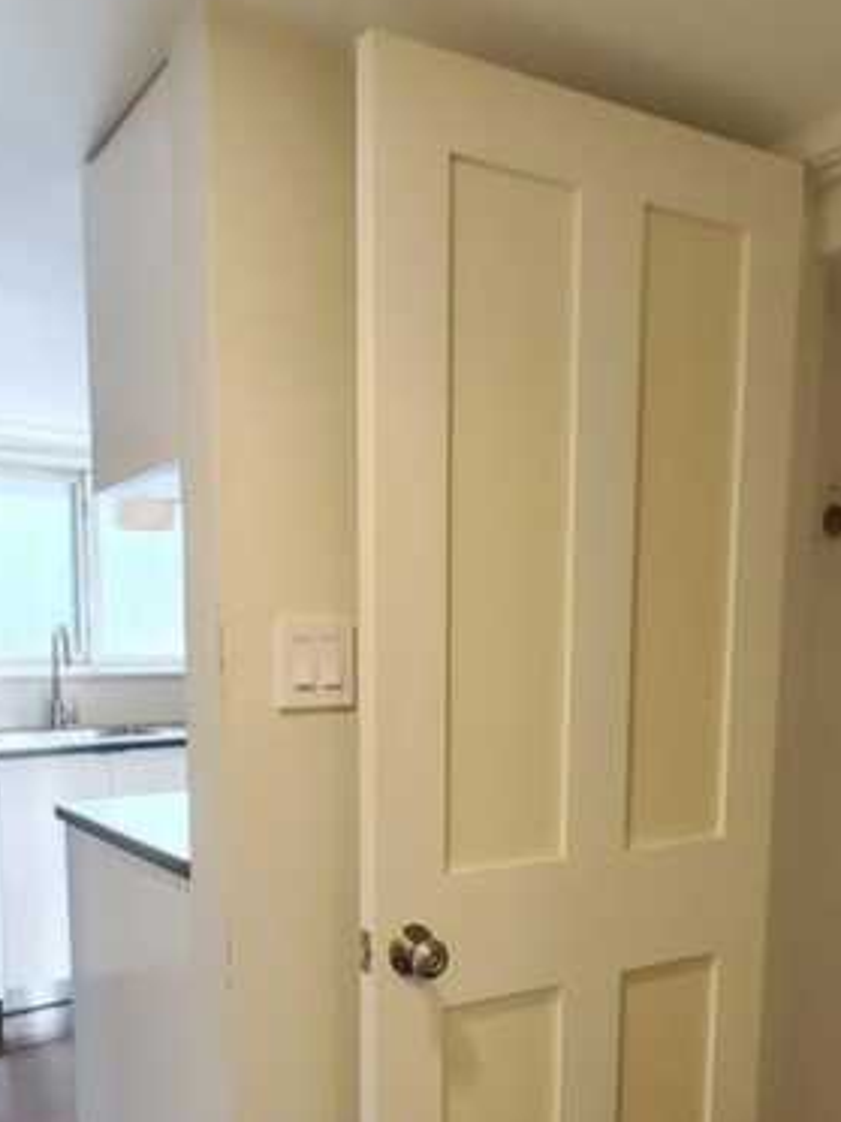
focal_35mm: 31
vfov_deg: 56.7
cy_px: 772
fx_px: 1004
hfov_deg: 45.1
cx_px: 317
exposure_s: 1/40
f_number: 1.9
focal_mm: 1.78
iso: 100
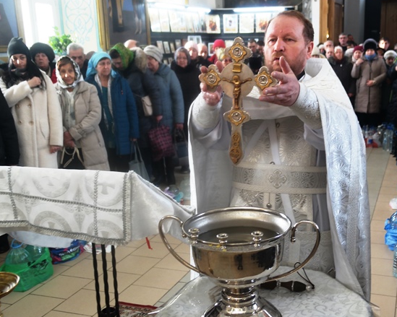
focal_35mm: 41
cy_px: 171
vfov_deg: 36.5
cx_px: 272
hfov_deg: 44.0
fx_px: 482
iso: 400
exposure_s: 1/40
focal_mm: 20
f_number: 3.5
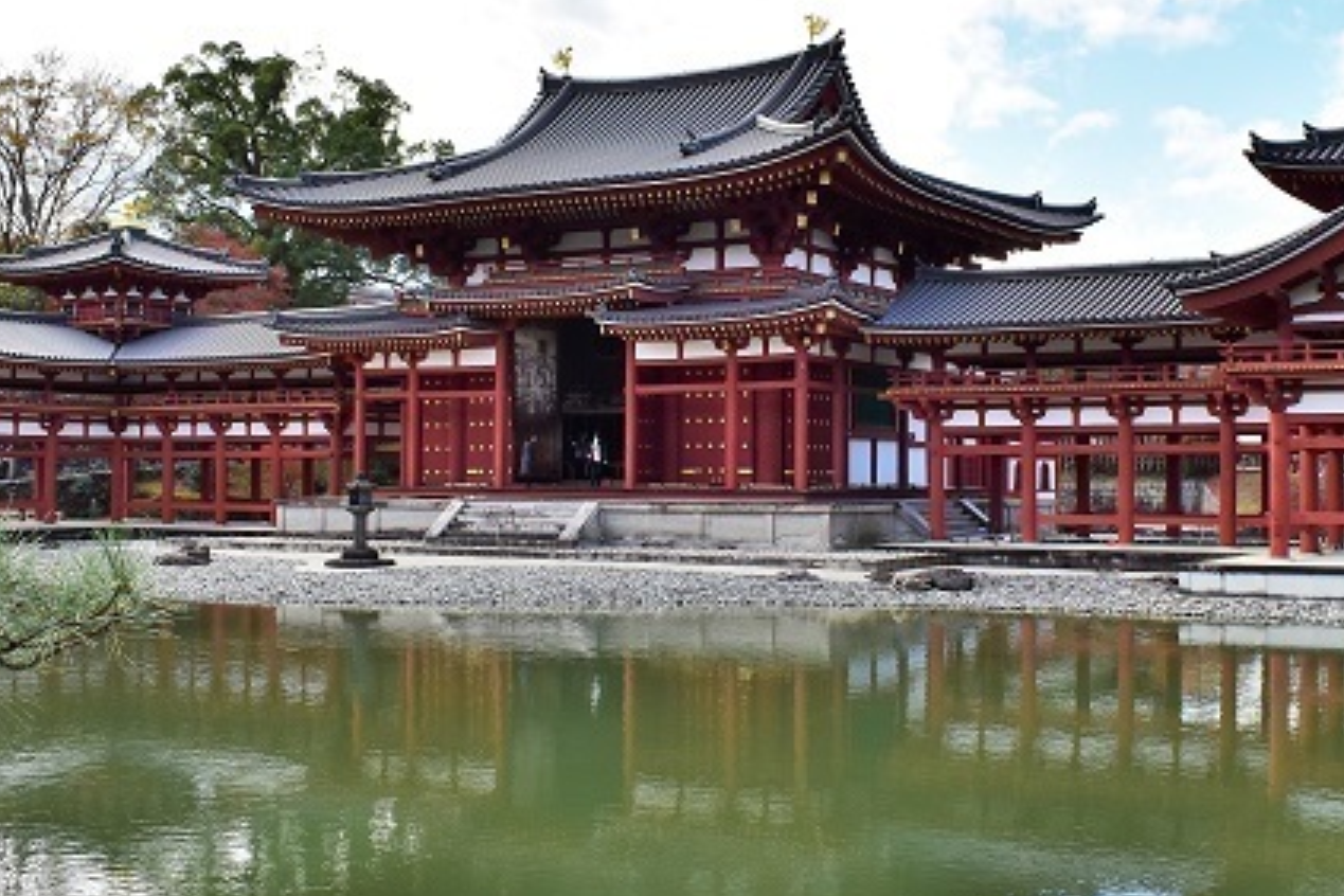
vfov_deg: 29.2
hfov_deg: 42.6
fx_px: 1717
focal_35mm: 46
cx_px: 769
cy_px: 432
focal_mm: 18
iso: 400
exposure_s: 1/640
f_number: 8
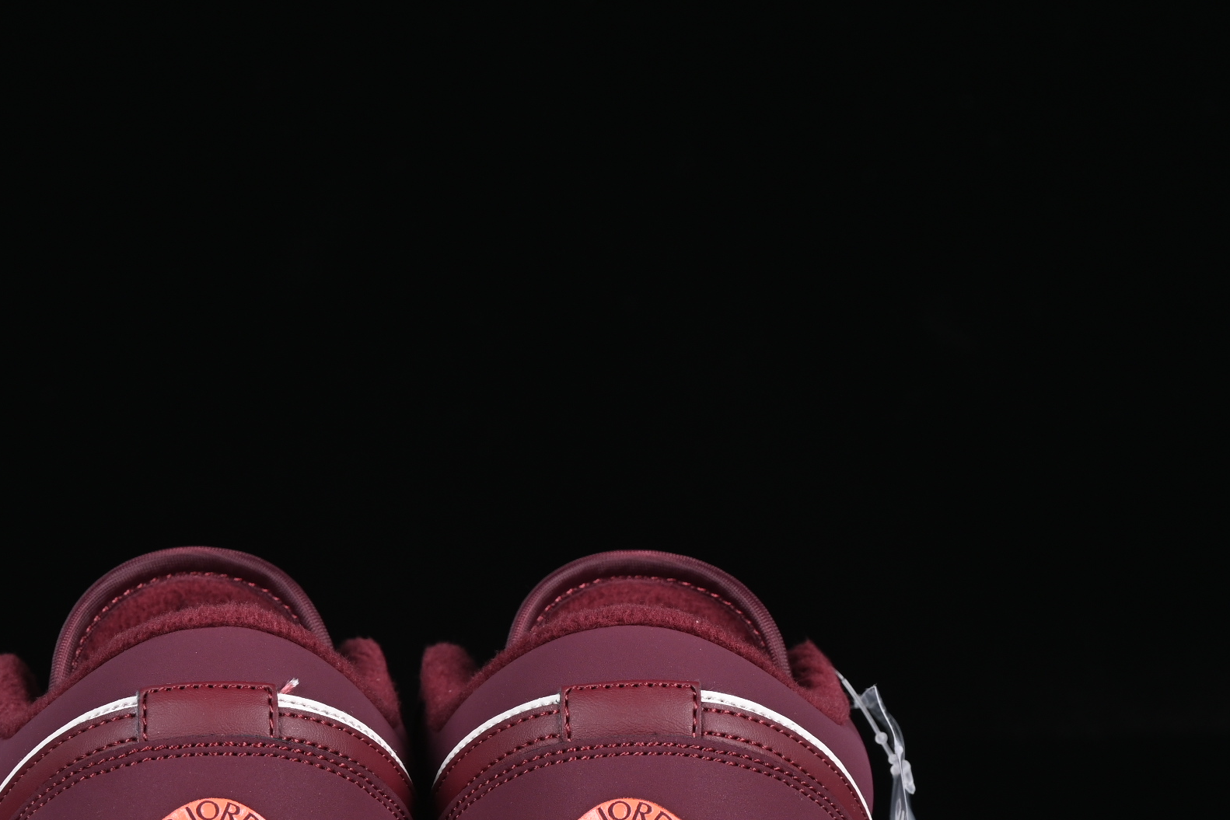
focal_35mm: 132
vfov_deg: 10.3
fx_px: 4510
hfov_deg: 15.5
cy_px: 720
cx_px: 437
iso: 160
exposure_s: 1/80
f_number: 7.1
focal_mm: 50
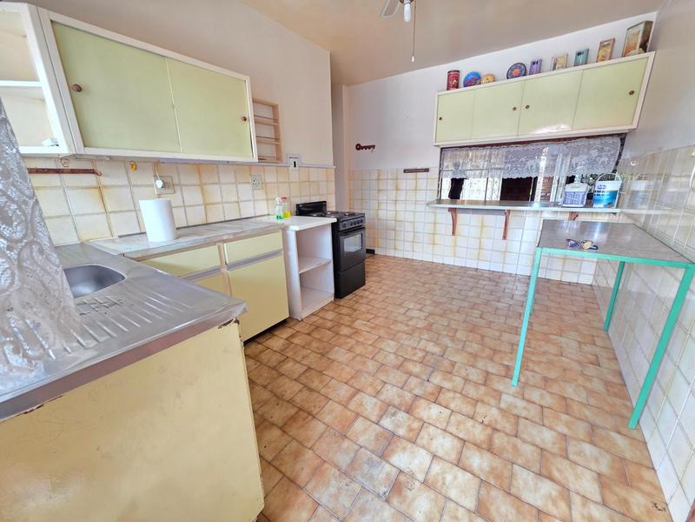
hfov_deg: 106.2
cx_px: 348
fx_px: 261
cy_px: 261
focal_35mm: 13
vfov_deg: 89.9
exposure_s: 1/50
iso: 400
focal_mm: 2.2
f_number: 1.9
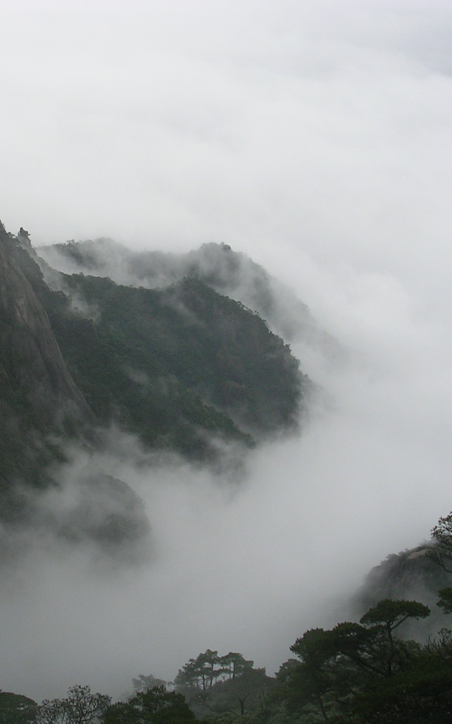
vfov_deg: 37.5
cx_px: 146
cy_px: 363
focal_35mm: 54
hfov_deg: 23.9
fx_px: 1064
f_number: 5.6
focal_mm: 5.8
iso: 50
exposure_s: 1/300
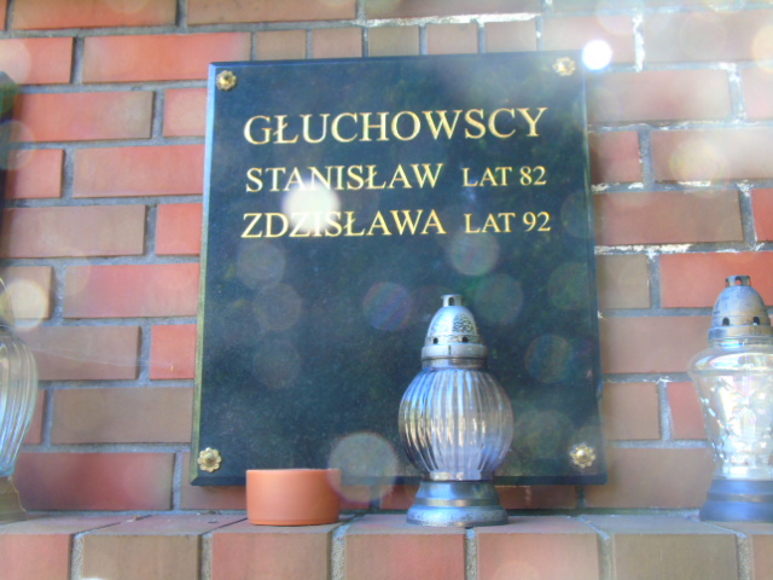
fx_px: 893
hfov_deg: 46.8
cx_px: 386
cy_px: 290
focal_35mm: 40
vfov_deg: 36.0
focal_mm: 7.1
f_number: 3.9
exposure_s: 1/30
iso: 200
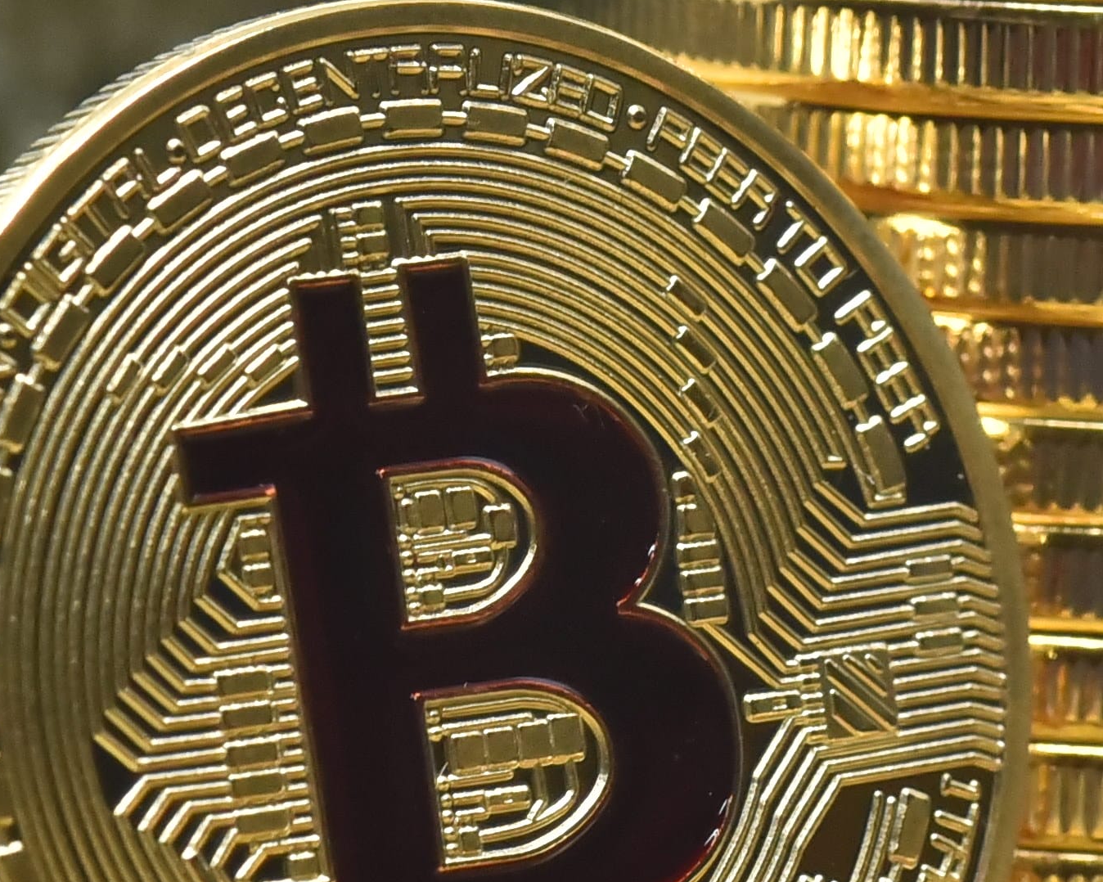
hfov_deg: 4.4
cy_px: 97
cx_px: 1339
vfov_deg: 3.5
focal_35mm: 440
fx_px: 14362
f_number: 11
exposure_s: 1/125
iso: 3200
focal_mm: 105
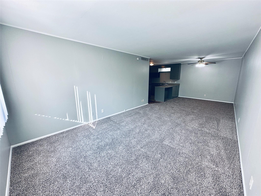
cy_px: 98
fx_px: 106
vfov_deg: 85.7
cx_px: 130
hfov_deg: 102.1
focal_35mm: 14
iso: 100
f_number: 2.2
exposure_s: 1/120
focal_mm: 2.22
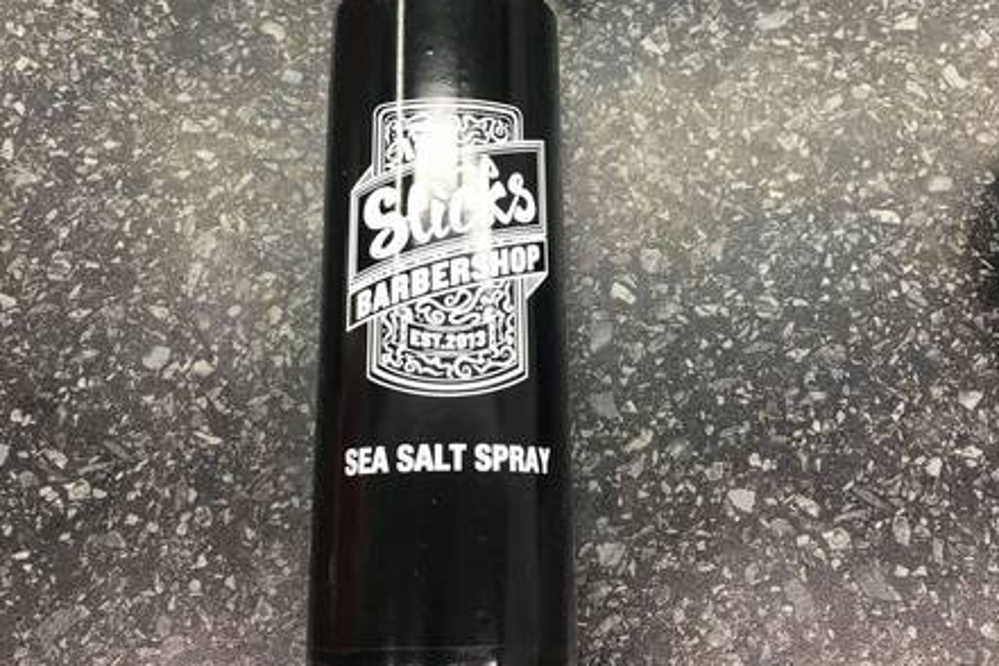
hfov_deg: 47.4
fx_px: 1138
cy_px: 172
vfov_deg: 32.1
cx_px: 507
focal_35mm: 41
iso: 32
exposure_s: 1/33
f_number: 2.2
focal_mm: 4.15
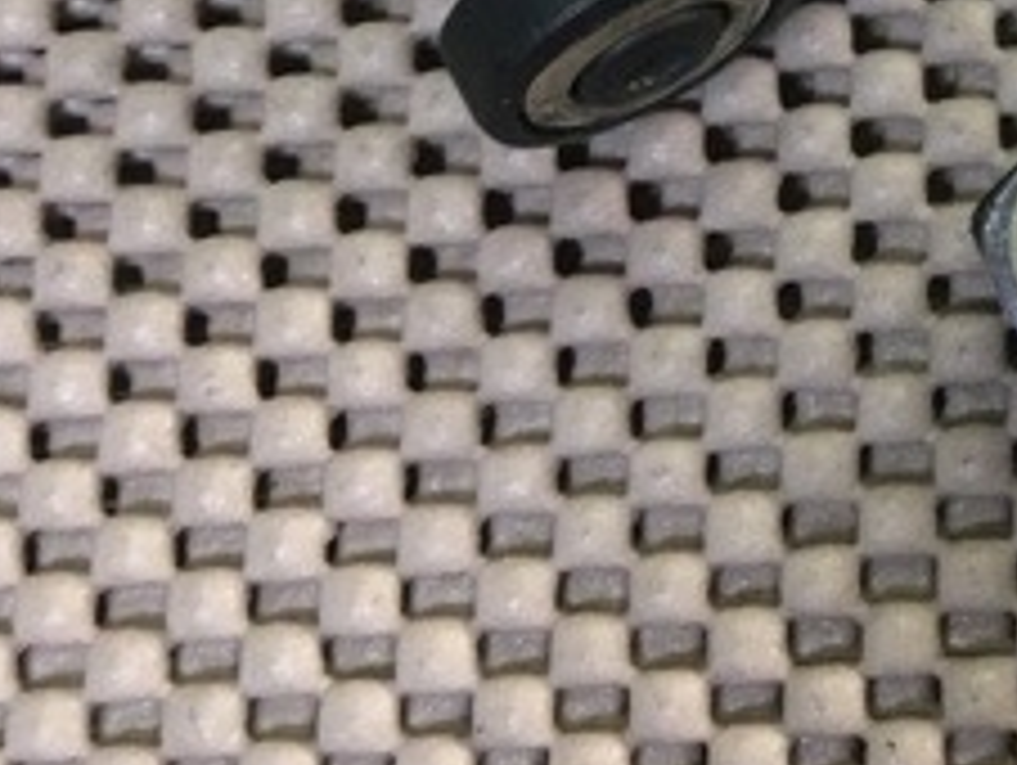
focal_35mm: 82
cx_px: 1341
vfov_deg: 17.0
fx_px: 2412
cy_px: -225
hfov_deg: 21.4
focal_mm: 4.15
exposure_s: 1/30
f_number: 2.2
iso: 100
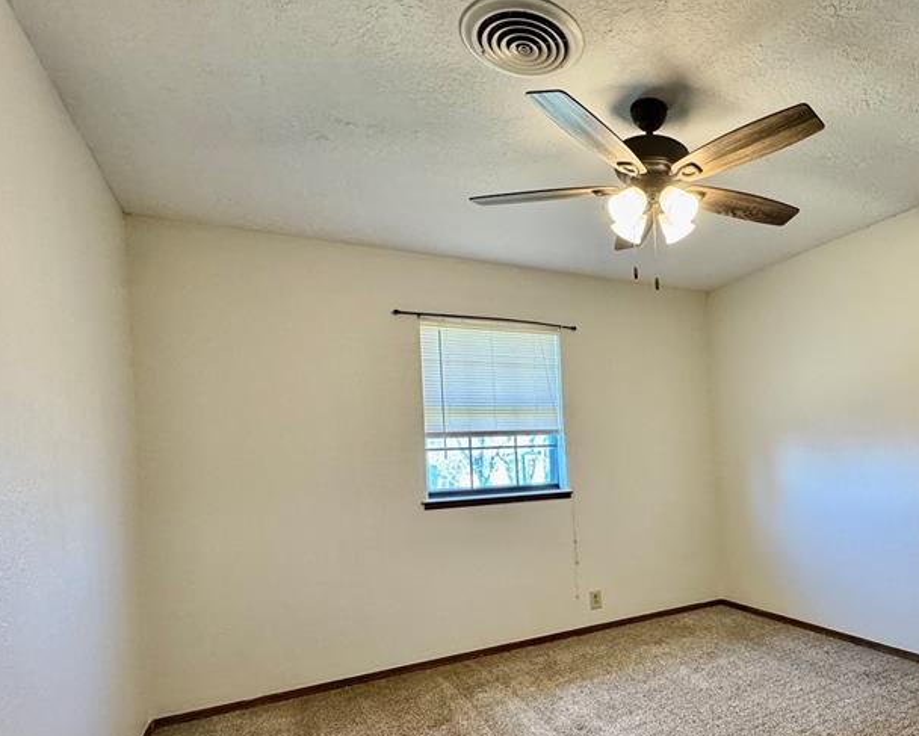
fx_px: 626
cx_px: 691
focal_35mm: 23
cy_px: 455
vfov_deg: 60.2
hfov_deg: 67.9
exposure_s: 1/120
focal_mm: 2.22
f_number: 2.2
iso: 250
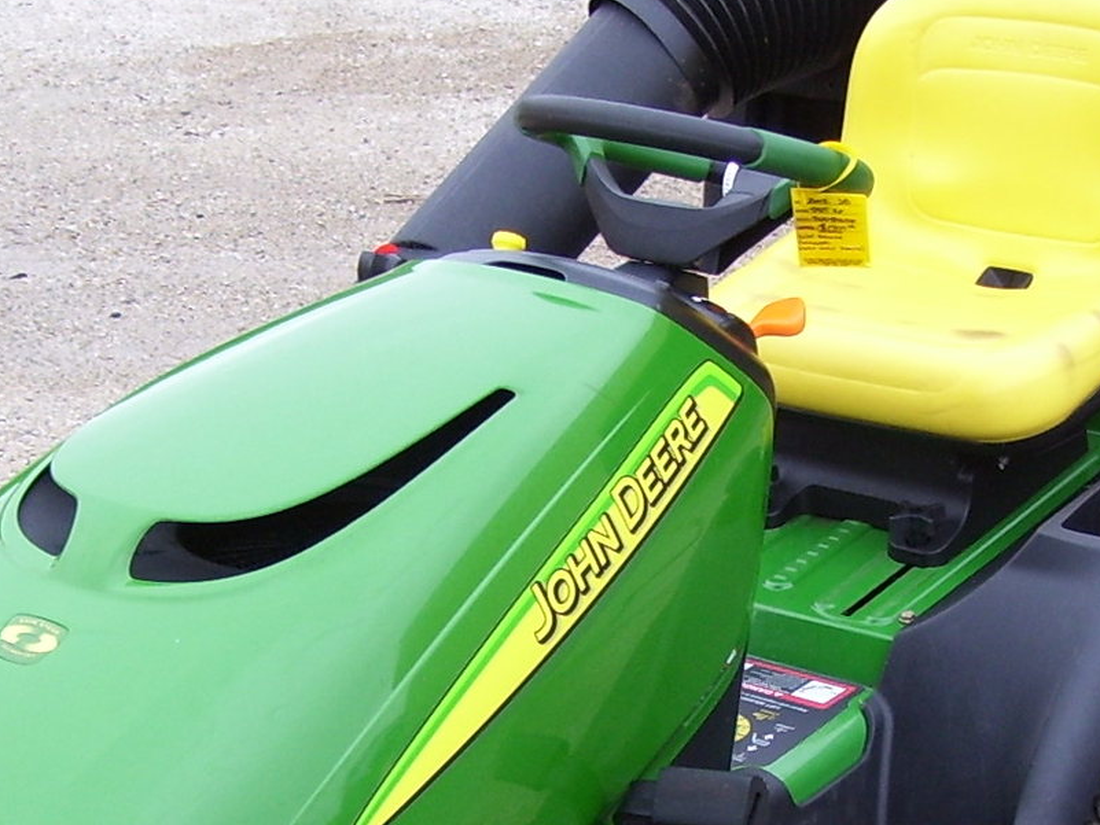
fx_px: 2924
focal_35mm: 92
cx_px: 632
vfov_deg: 15.7
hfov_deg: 21.3
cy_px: 847
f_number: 2.7
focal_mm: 6
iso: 80
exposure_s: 1/125
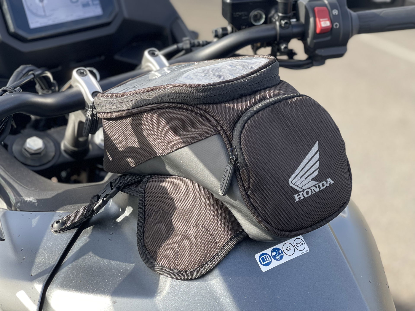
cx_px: 208
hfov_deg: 30.3
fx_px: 767
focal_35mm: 64
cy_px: 156
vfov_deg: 22.9
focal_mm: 7.5
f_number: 2.2
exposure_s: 1/162
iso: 25
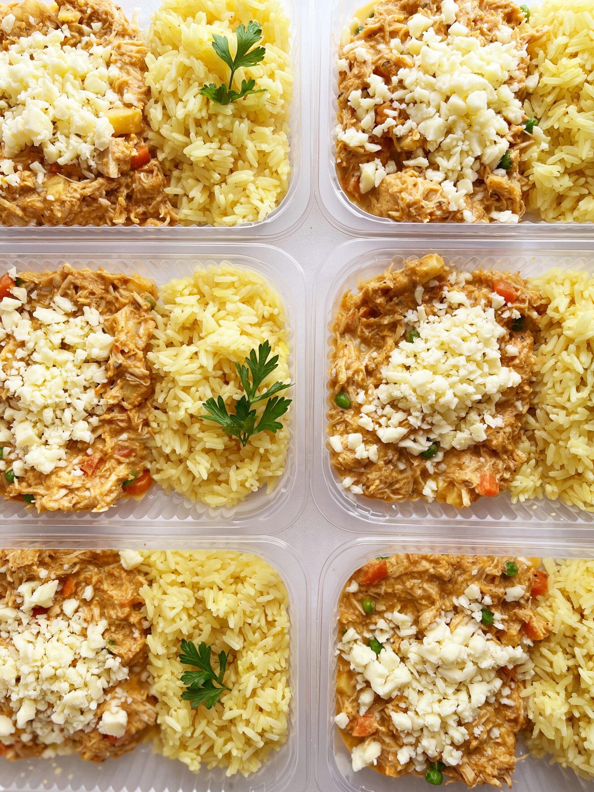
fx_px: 595
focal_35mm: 26
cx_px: 297
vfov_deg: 67.3
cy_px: 396
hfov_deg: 53.1
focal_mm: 5.1
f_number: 1.6
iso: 40
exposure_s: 1/203
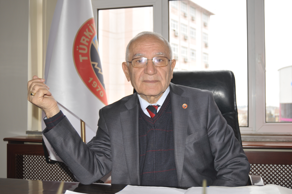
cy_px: 97
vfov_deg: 34.1
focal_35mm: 39
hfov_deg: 49.6
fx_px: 316
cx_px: 146
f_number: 4
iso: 200
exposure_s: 1/60
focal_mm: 26
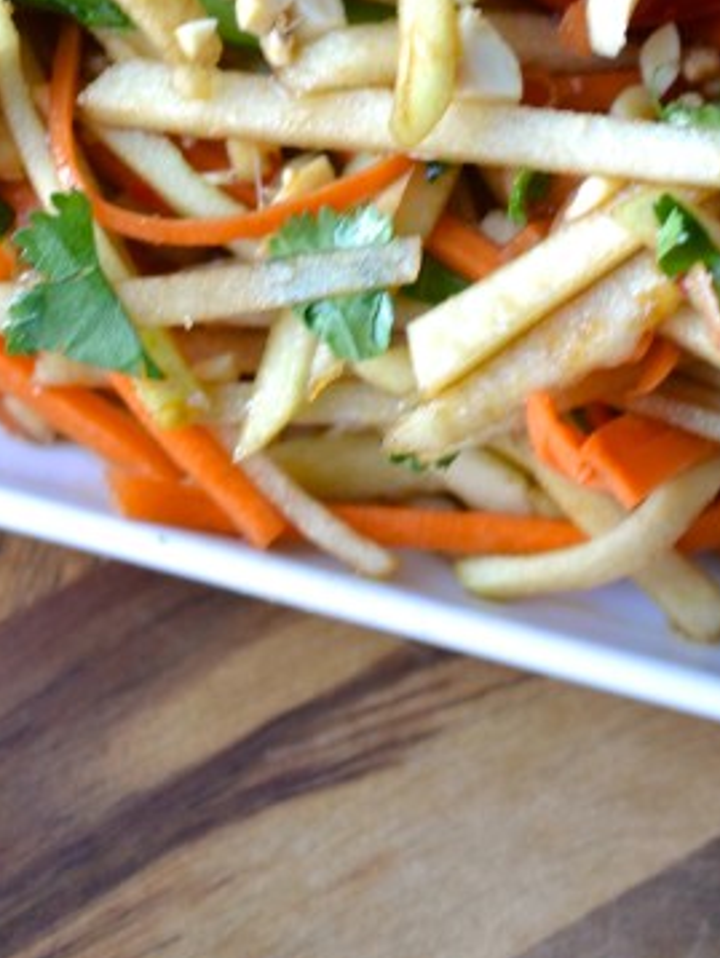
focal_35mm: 165
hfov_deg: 9.0
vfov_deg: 11.7
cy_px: -244
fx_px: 4570
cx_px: 349
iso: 400
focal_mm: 40
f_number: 3.2
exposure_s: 1/60
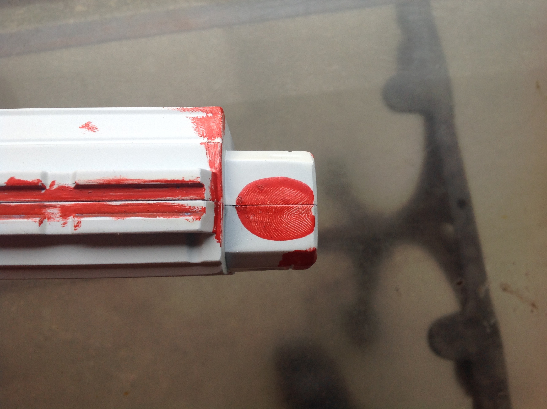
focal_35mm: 35
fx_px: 552
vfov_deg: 40.6
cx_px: 274
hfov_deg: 52.7
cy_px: 204
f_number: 2.4
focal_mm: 4.28
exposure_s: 1/260
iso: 50
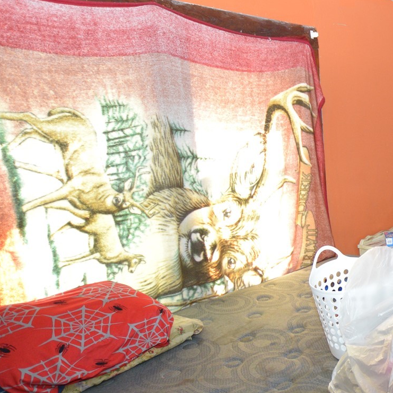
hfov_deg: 37.1
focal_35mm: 35
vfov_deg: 47.1
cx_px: 462
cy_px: 221
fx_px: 450
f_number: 3.5
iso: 900
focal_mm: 10
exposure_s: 1/60
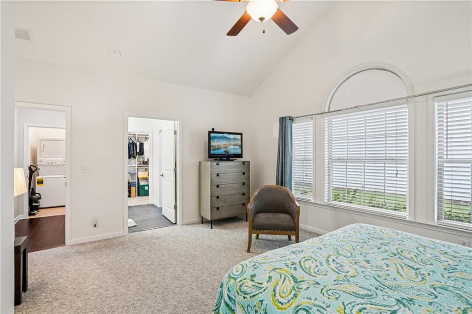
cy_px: 157
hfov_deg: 96.8
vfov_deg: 73.7
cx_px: 236
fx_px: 210
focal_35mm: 16
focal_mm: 16
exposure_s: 1/4
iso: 400
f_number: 8
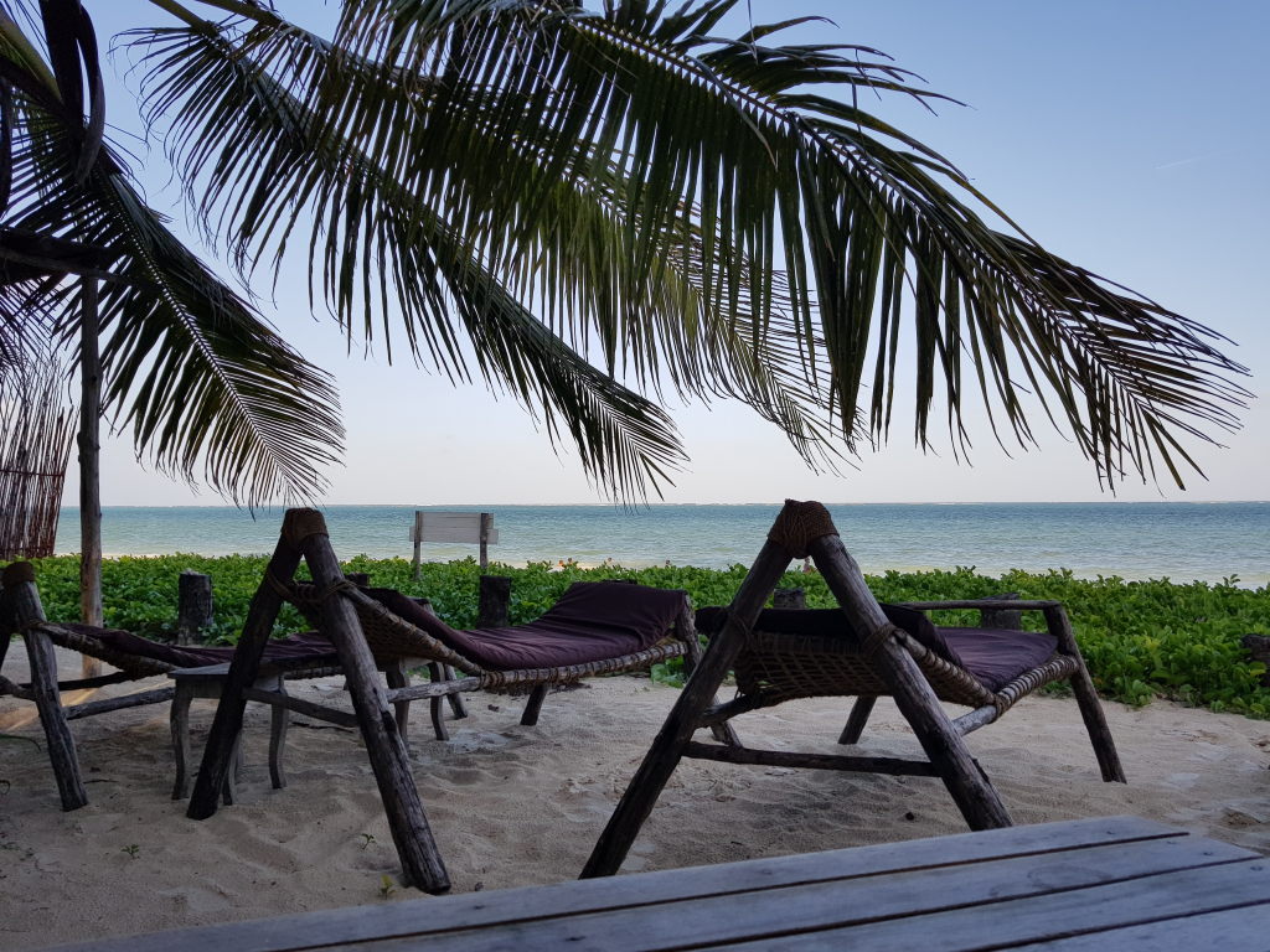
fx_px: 954
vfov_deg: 53.1
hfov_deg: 67.3
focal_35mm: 26
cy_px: 476
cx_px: 635
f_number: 1.7
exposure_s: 1/1220
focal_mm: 4.2
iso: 40
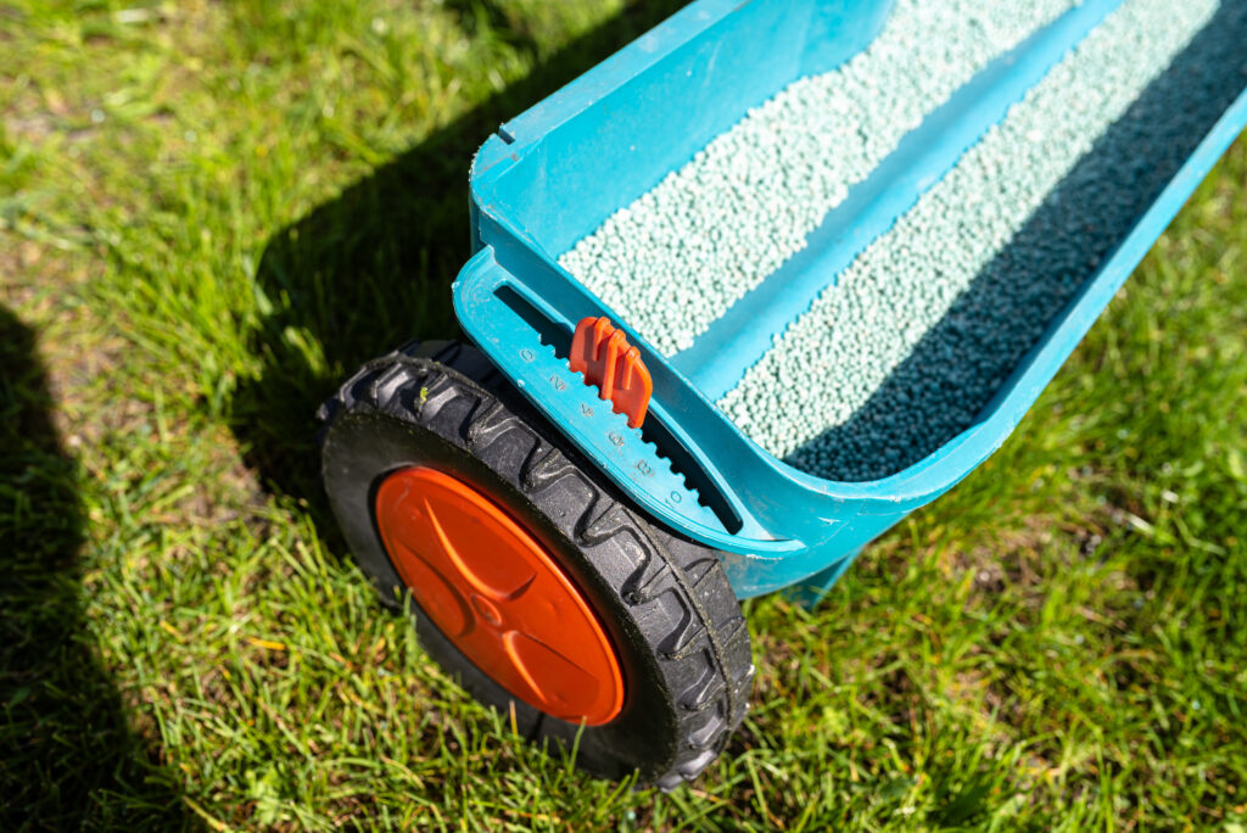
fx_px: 1213
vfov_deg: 37.9
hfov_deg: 54.4
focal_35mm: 35
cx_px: 624
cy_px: 416
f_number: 5.6
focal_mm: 35
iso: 100
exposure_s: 1/400
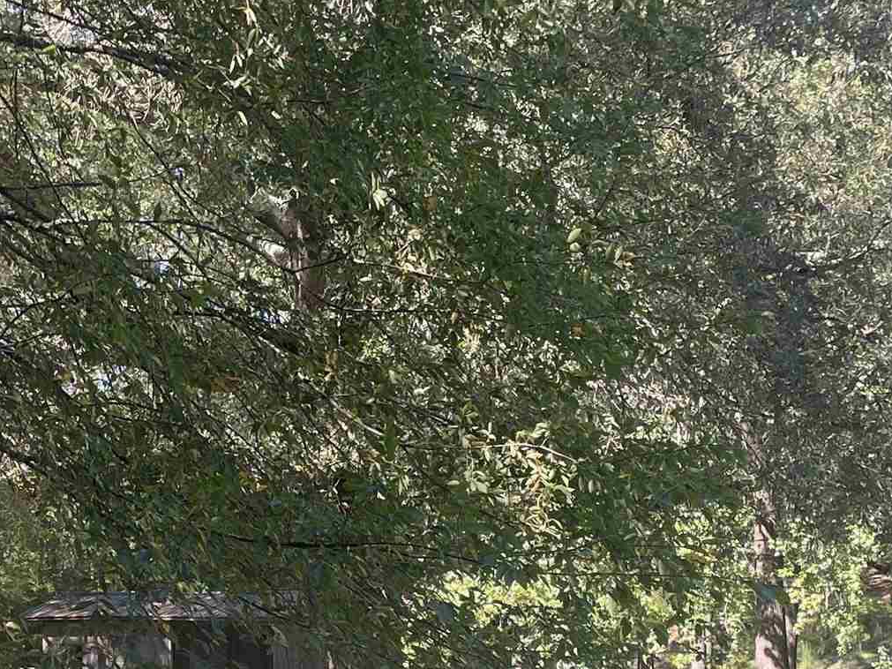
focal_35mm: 79
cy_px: 450
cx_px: 84
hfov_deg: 24.0
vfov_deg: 18.6
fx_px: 2035
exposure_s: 1/287
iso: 32
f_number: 1.6
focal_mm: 4.2
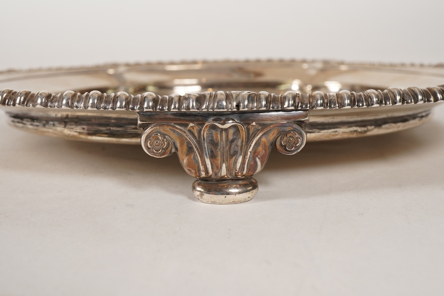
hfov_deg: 43.6
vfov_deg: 29.9
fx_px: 555
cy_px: 148
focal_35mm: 45
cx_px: 222
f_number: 22
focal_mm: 30
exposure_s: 1/125
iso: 400
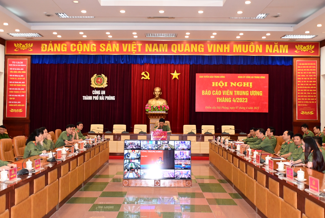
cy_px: 109
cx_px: 162
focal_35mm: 39
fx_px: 352
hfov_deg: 49.5
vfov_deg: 34.3
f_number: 3.8
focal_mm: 26
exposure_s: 1/200
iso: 2500
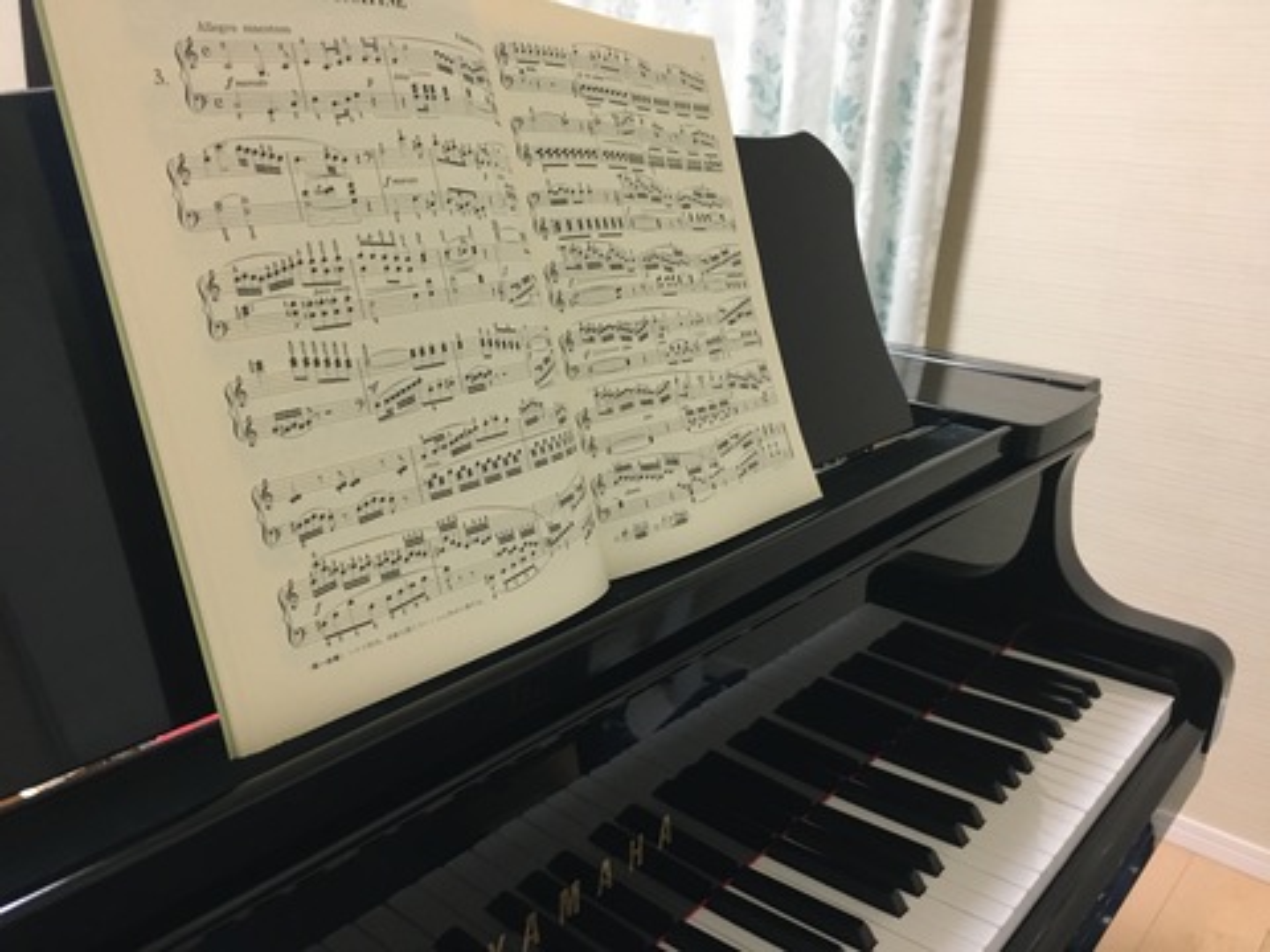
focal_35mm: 29
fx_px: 1064
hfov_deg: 61.7
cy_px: 476
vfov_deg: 48.2
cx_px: 635
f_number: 2.2
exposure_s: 1/20
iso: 200
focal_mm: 4.15
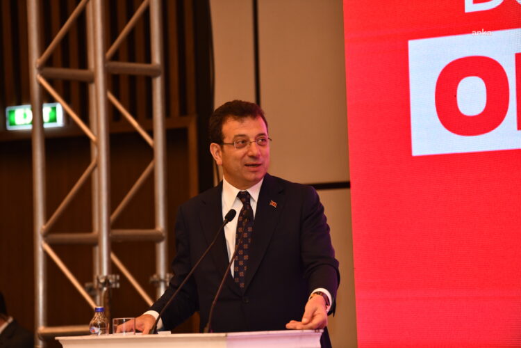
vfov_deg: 6.9
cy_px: 174
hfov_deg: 10.3
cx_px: 260
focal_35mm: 200
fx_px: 2894
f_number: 4
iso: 1000
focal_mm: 200
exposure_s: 1/250
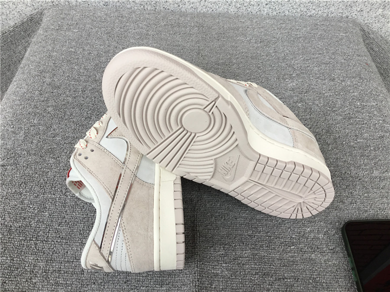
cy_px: 146
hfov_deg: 58.4
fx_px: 349
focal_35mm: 31
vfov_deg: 45.4
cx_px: 195
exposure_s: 1/100
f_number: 2.4
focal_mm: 3.3
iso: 40
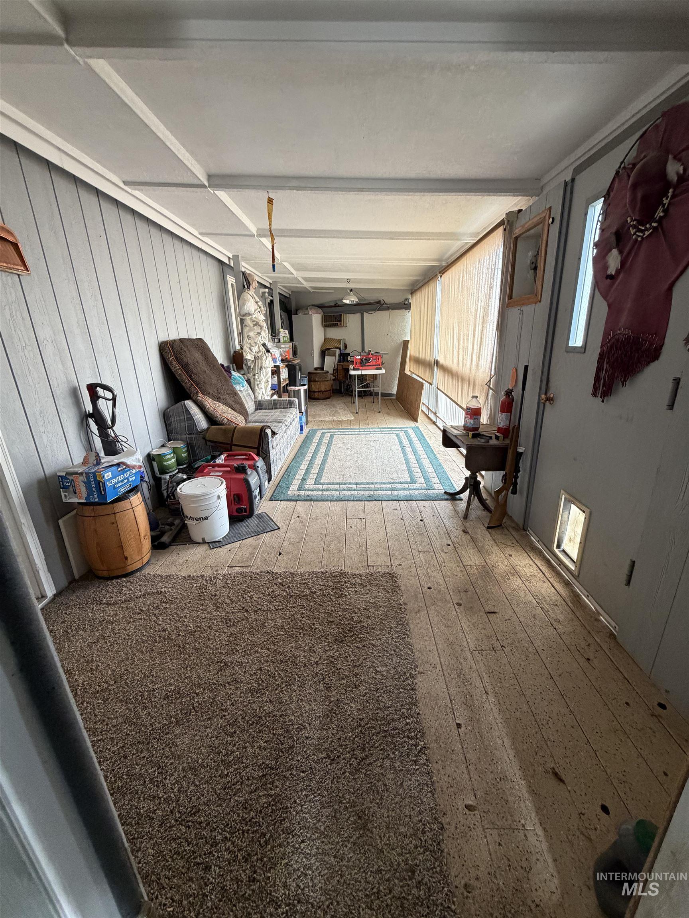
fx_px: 372
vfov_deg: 102.1
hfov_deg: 85.7
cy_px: 459
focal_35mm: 14
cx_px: 344
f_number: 2.2
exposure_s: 1/62
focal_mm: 2.22
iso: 320
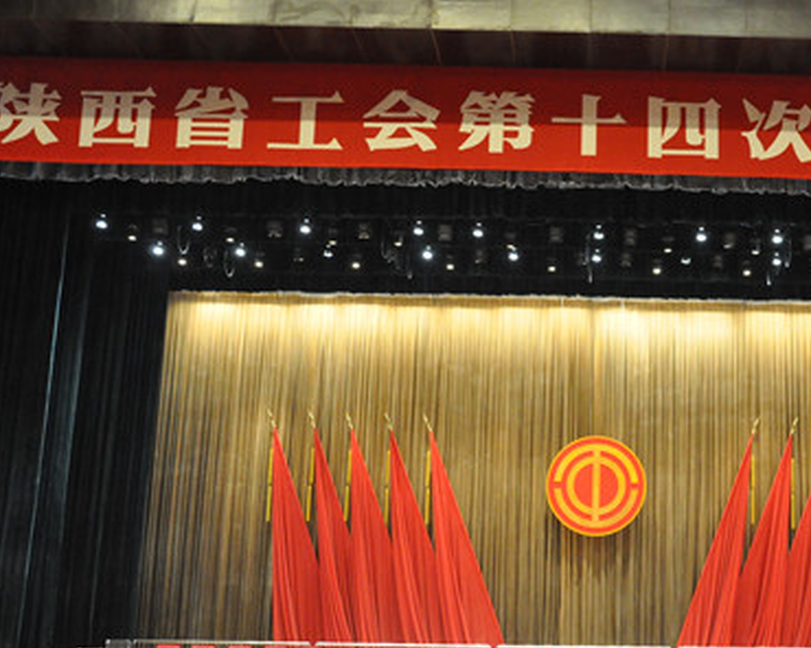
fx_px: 1244
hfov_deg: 35.0
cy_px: 362
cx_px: 644
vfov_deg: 29.2
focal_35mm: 52
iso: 2500
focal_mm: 21
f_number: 5.6
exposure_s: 1/30
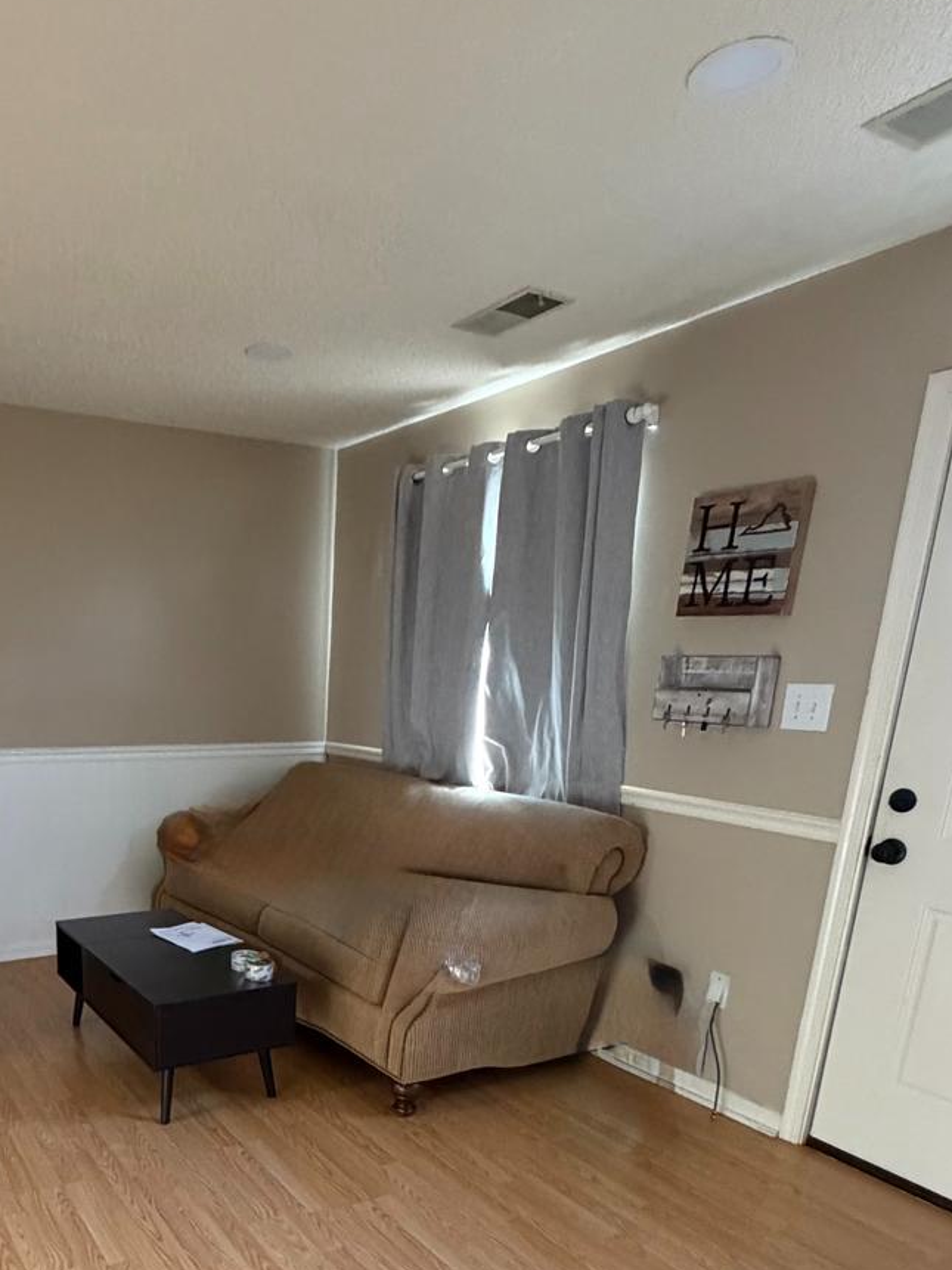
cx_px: 224
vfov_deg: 65.9
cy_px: 923
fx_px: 917
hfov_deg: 52.2
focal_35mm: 25
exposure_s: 1/60
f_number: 2.2
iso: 640
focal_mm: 2.22
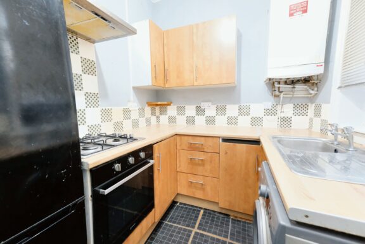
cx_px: 182
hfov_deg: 100.4
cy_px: 122
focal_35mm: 15
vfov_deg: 77.3
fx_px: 152
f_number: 5
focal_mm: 10
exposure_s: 1/30
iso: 4000
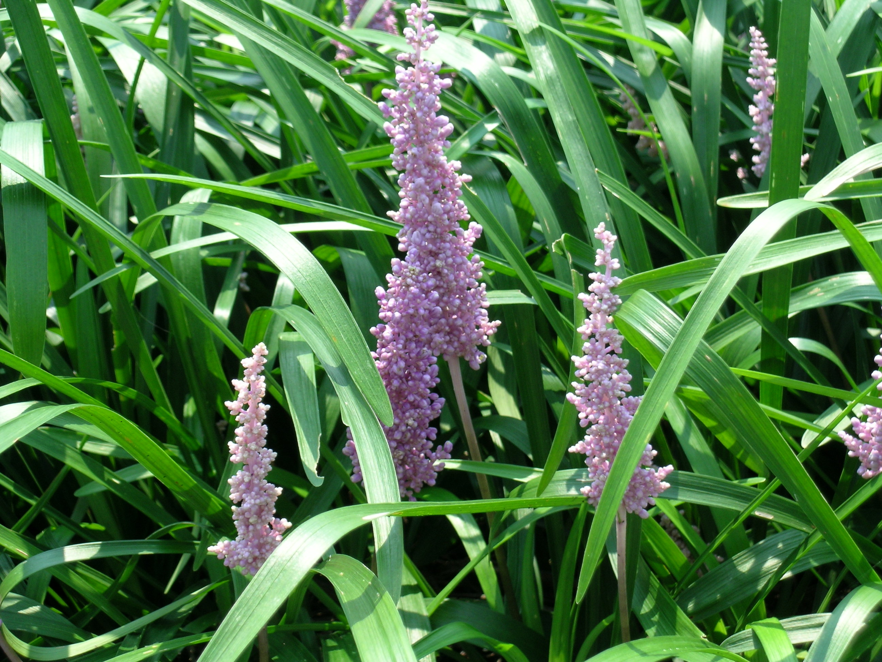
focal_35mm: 86
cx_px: 441
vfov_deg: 17.2
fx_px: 2191
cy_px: 331
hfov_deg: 22.8
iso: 50
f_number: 5.3
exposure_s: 1/79.1
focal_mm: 17.8
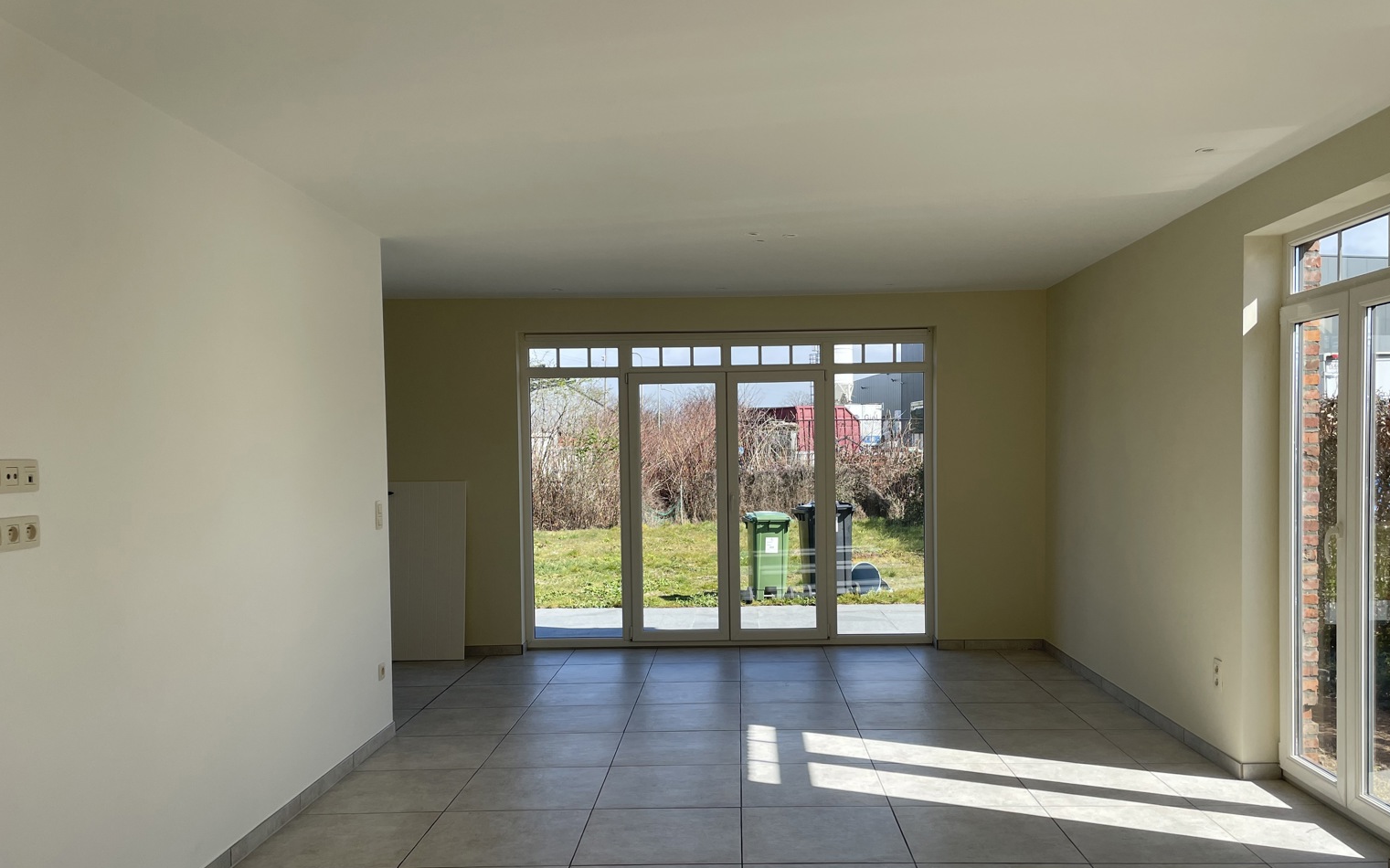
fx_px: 1098
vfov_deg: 43.0
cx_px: 724
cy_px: 504
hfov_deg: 64.6
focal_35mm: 29
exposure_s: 1/1350
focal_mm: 4.2
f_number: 1.6
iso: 32
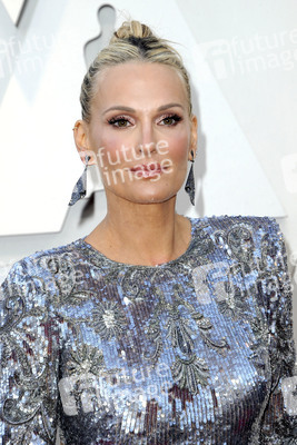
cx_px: 148
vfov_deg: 10.8
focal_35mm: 190
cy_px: 222
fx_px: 2349
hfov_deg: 7.2
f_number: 8
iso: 800
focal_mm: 190
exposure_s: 1/250
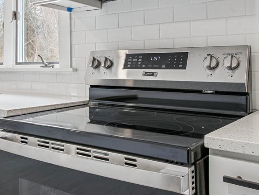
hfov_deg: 43.2
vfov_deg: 33.4
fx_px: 322
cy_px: 71
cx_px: 87
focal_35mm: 43
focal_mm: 24
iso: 50
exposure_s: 1/2.5
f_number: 11
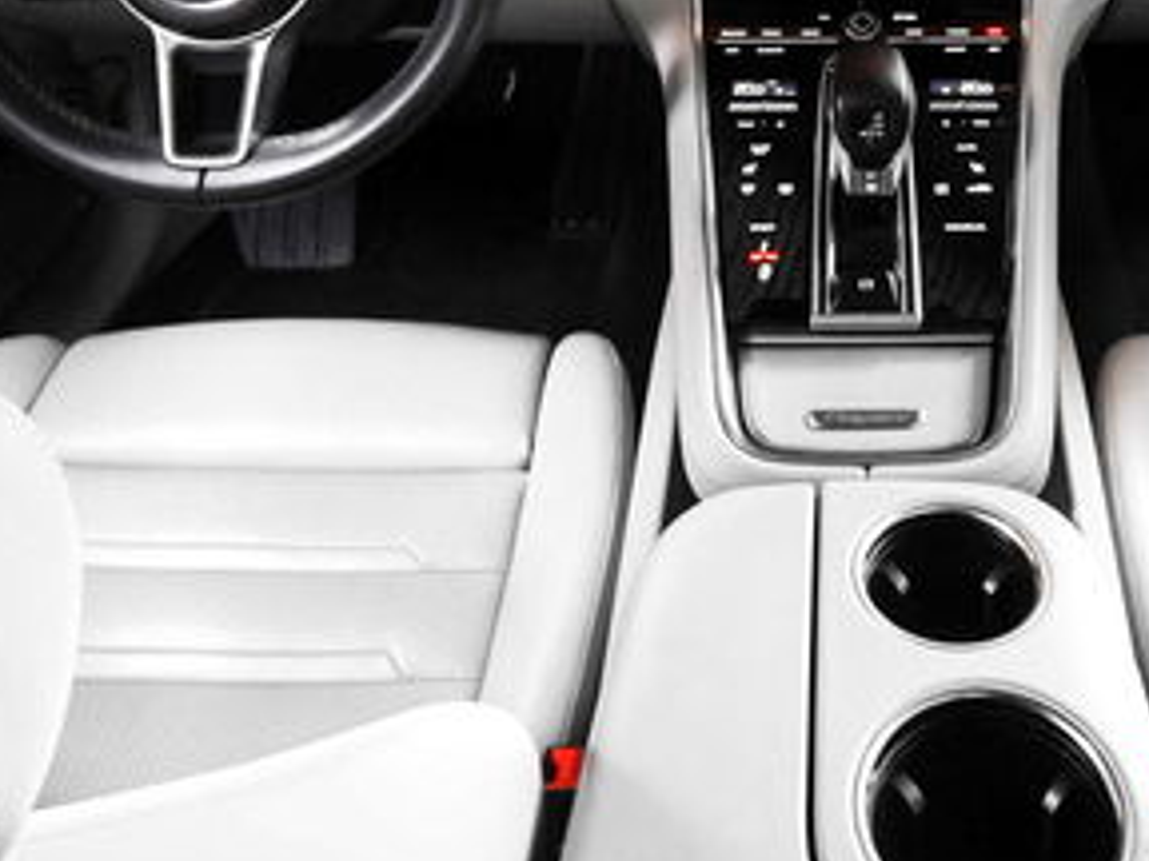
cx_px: 866
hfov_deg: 44.2
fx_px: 1361
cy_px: -108
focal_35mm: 41
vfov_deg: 30.9
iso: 1000
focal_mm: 11
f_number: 5.6
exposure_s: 1/80
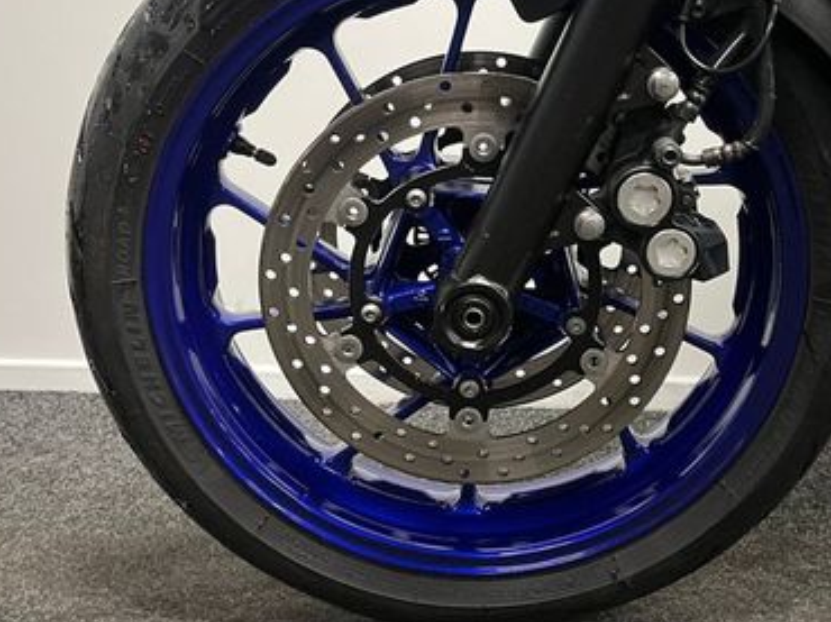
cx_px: 508
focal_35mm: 45
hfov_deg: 41.9
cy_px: 191
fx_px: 1080
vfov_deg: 31.8
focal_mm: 5.1
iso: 250
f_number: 1.6
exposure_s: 1/50
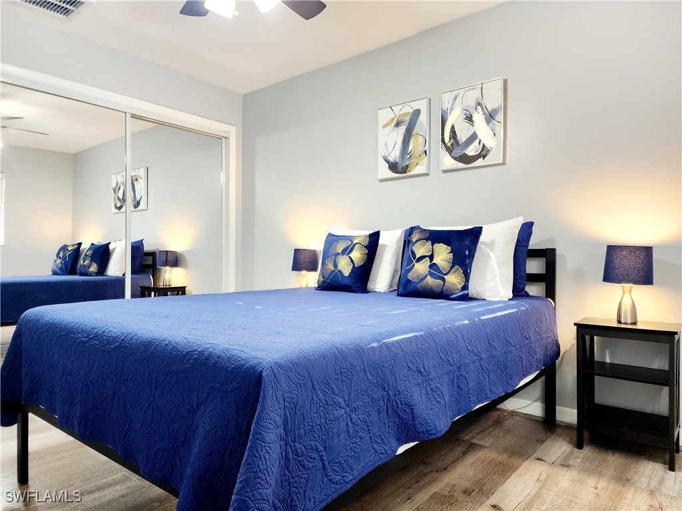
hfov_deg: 73.9
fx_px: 453
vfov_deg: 58.9
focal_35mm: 23
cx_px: 341
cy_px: 256
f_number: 1.8
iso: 400
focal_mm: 6.4
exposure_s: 1/120
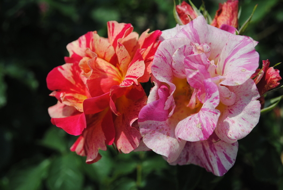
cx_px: 142
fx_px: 413
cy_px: 95
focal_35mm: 52
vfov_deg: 25.8
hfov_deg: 37.8
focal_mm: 35
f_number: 5.6
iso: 100
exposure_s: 1/800
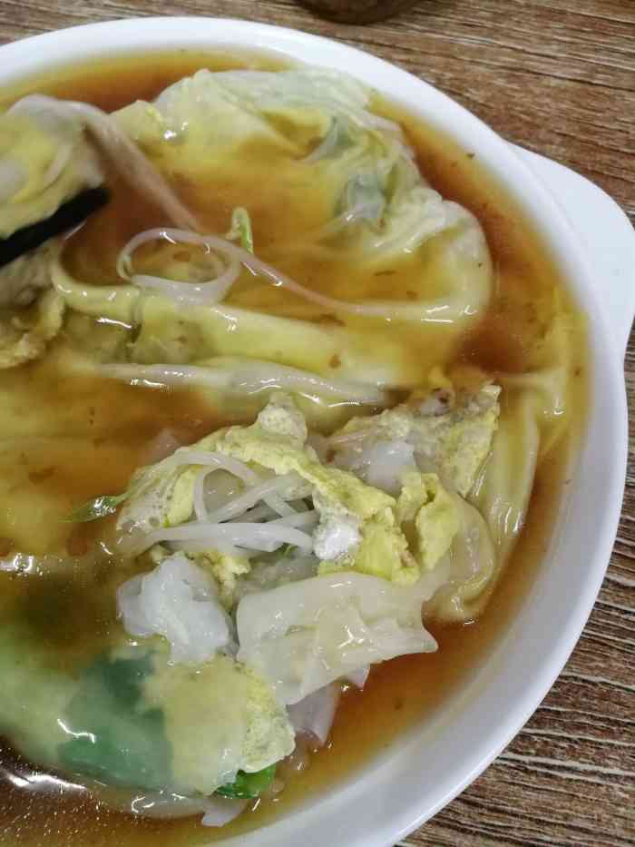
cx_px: 318
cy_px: 424
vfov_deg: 65.3
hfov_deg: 51.4
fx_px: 660
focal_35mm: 27
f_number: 2.2
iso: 500
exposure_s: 1/20
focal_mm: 3.84
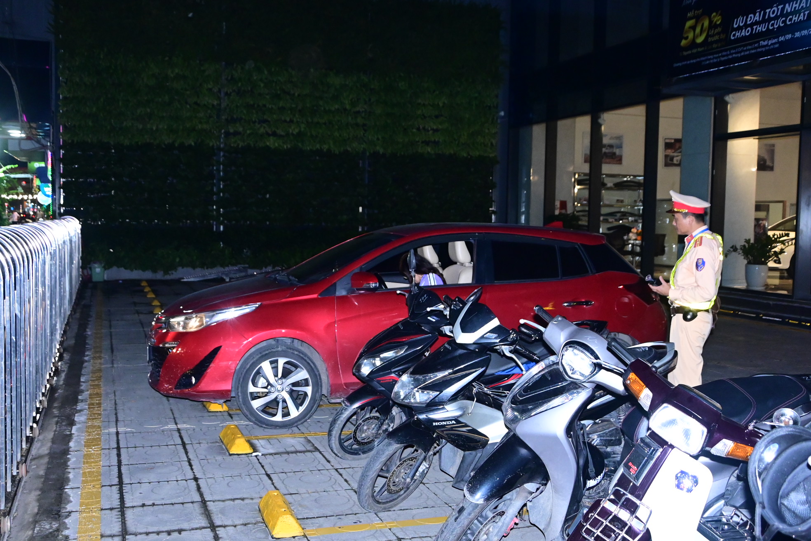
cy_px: 270
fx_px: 879
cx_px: 406
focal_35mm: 39
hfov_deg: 49.6
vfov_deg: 34.2
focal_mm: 26
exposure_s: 1/125
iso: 4000
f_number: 5
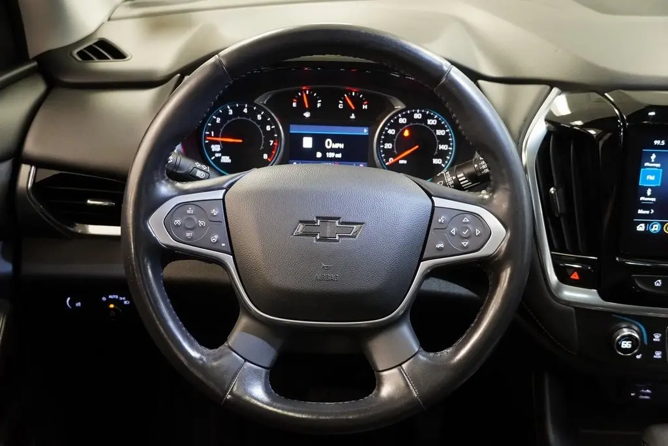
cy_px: 223
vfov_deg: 28.1
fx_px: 891
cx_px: 334
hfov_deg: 41.1
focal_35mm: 48
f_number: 4.5
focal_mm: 32
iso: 6400
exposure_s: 1/30
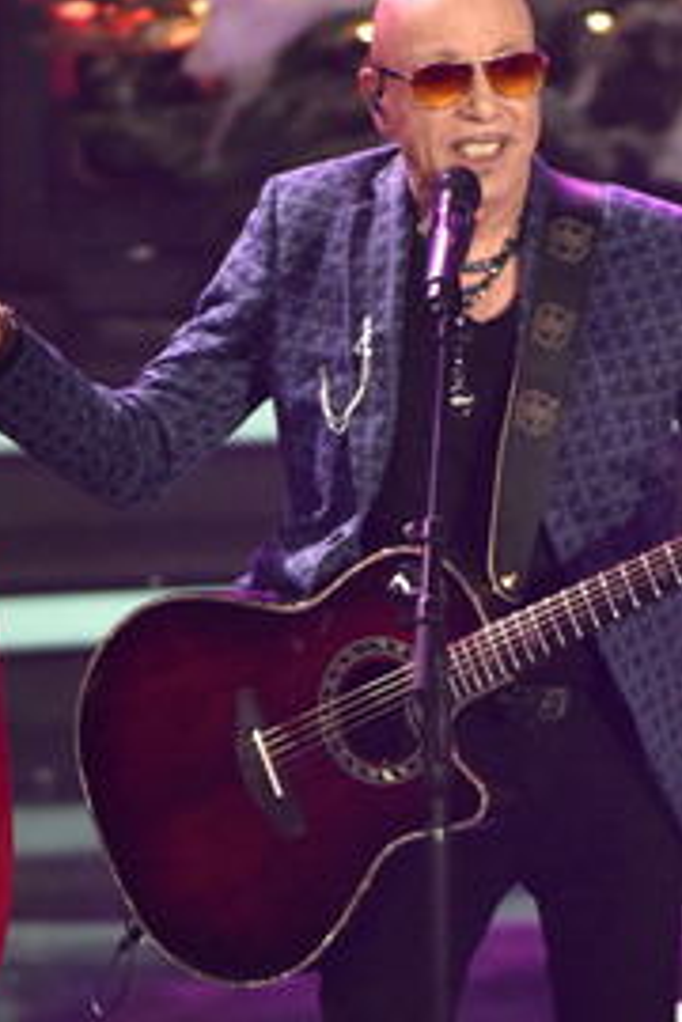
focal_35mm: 500
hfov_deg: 2.7
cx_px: 510
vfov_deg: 4.1
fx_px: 14207
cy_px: 473
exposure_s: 1/320
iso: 4000
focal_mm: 300
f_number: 4
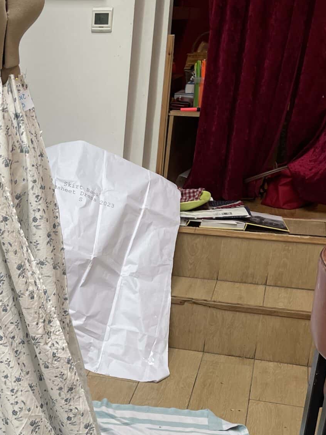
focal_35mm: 59
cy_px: 351
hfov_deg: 23.6
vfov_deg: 31.8
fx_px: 741
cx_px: -15
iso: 64
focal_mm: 4.2
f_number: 1.6
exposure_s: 1/121
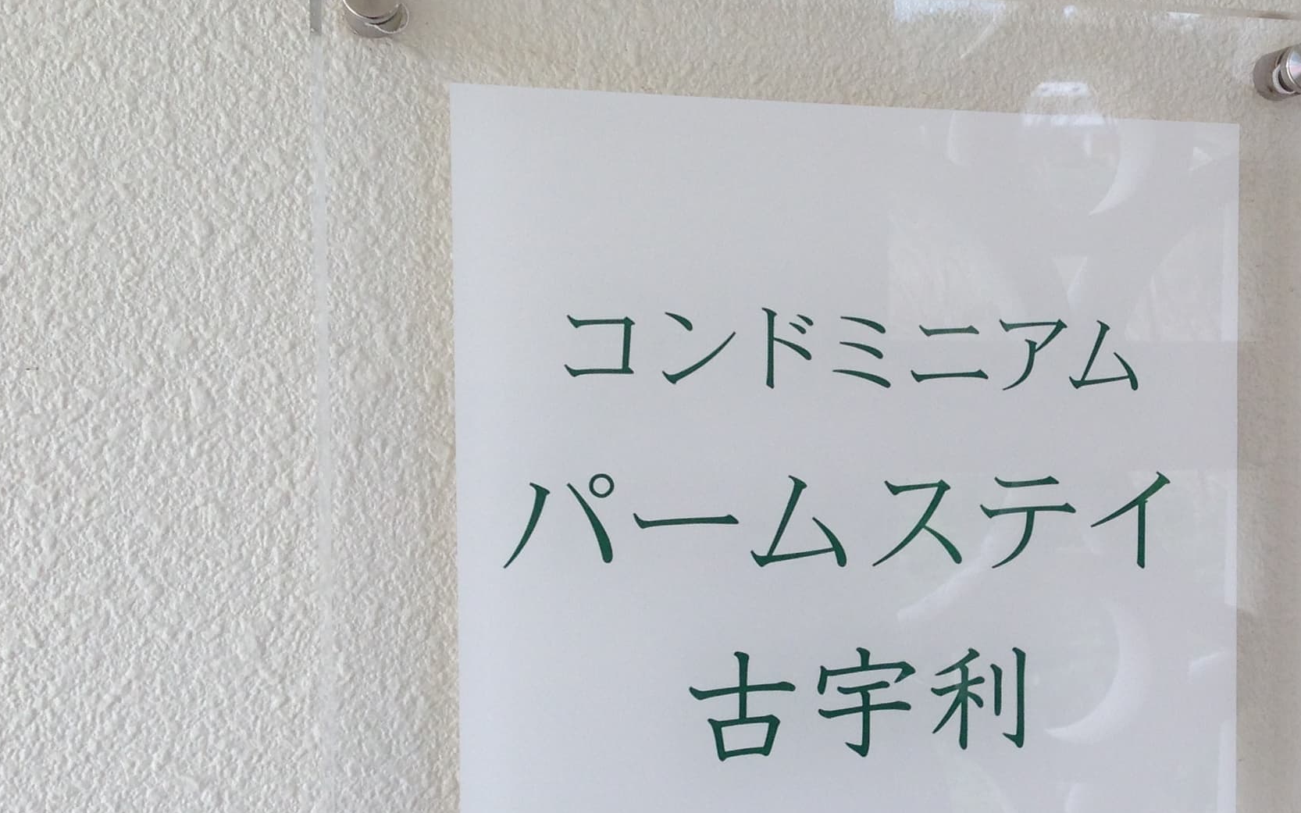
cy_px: 526
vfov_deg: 20.6
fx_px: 2234
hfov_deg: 31.1
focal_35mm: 63
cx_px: 1153
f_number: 2.4
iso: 50
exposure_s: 1/129
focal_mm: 4.12
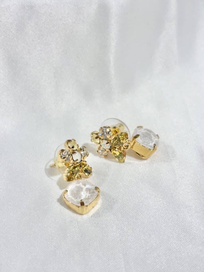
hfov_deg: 28.0
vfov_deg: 36.8
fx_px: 409
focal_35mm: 52
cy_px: 136
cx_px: 102
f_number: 1.6
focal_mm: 5.96
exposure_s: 1/297
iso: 32
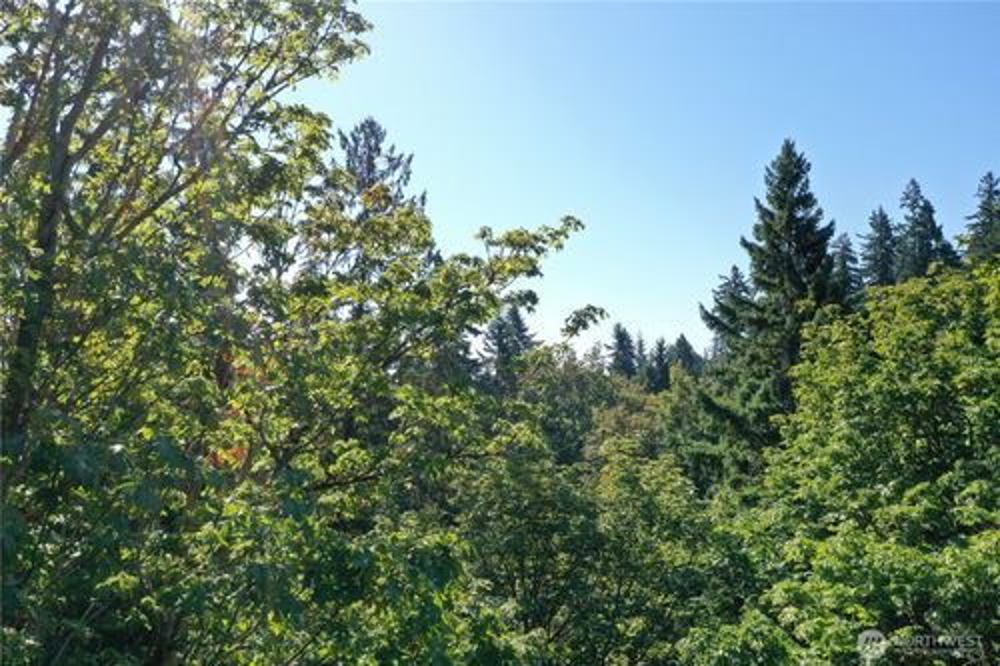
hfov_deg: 65.5
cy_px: 333
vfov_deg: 46.4
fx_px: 777
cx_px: 500
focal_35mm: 28
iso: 100
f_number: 5.6
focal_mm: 10.26
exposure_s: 1/320
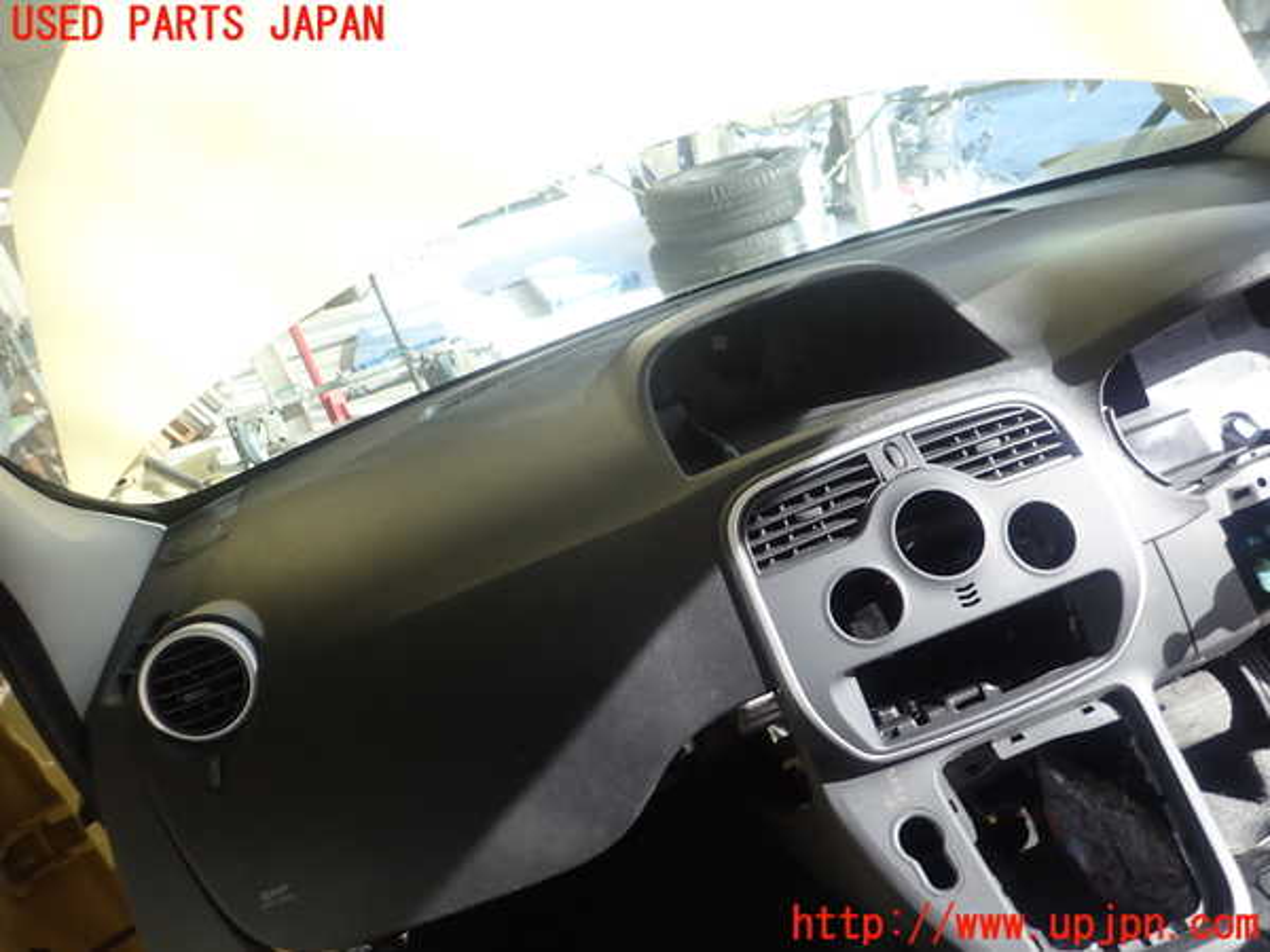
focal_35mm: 25
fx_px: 917
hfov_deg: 69.4
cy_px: 476
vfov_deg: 54.9
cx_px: 635
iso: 100
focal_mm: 4.5
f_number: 2
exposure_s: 1/80
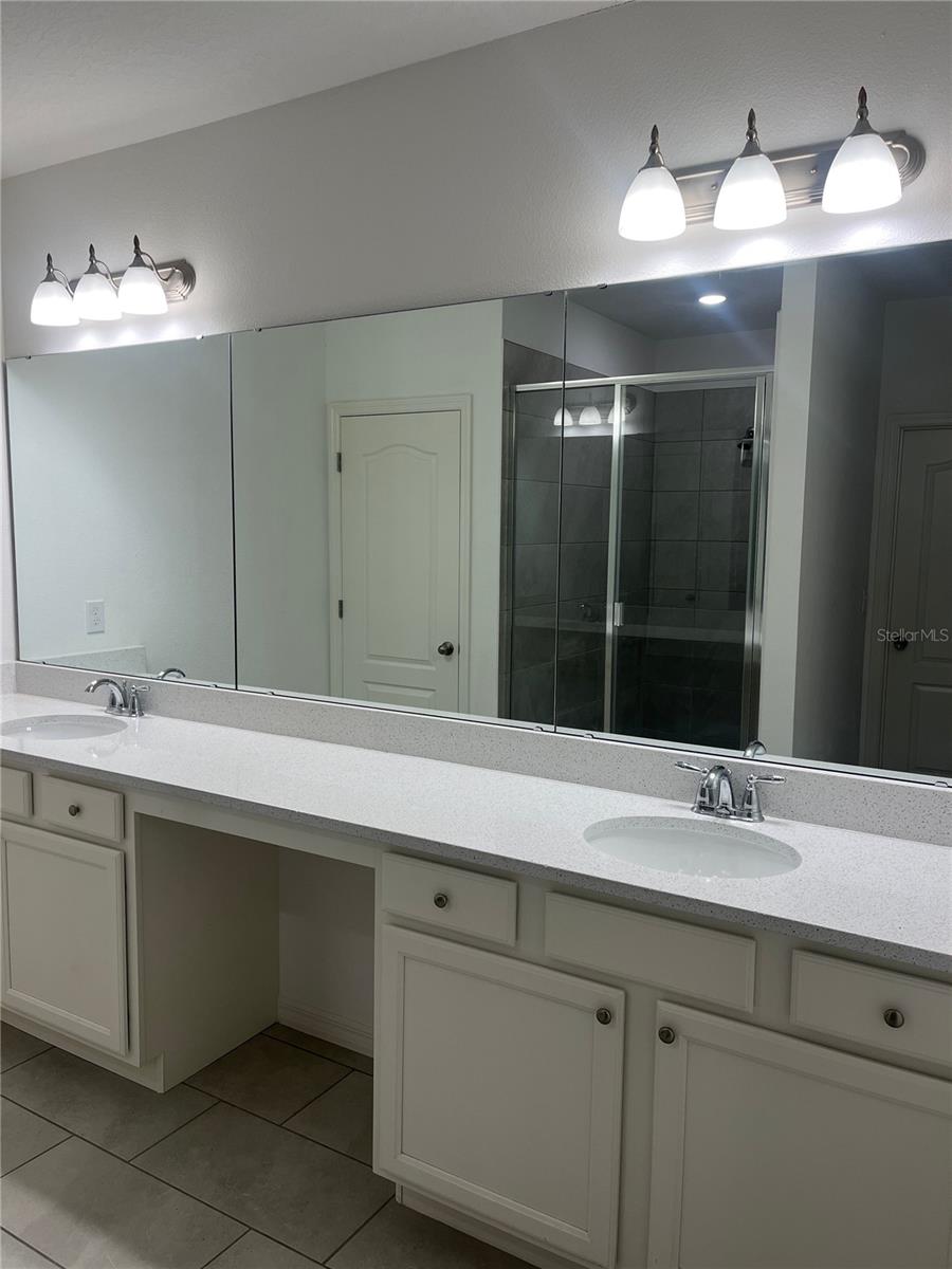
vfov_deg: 67.3
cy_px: 634
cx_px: 476
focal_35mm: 26
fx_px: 953
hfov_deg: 53.1
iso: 50
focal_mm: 5.1
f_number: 1.6
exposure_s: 1/120
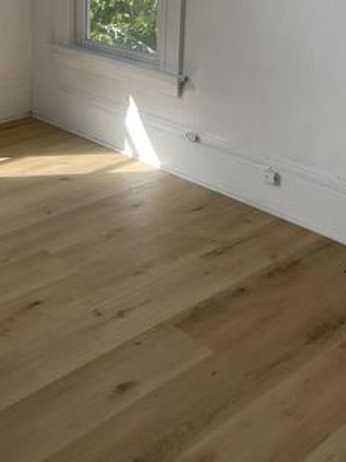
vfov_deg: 34.5
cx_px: 76
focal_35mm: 52
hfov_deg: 27.5
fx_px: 693
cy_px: 34
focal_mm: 5.1
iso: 32
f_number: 1.6
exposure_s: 1/266
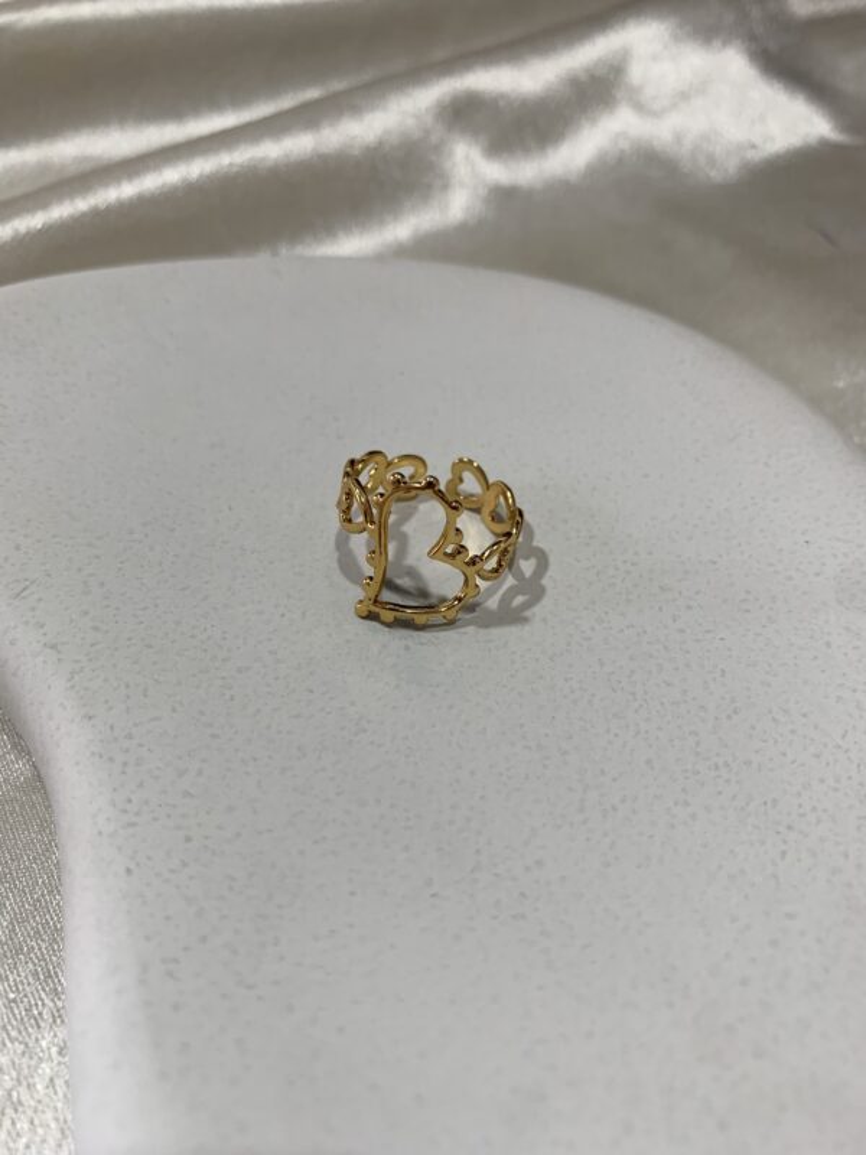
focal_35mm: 26
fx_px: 867
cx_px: 433
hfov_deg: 53.1
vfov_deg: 67.3
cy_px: 578
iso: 100
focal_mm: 4.25
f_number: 1.8
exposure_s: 1/100
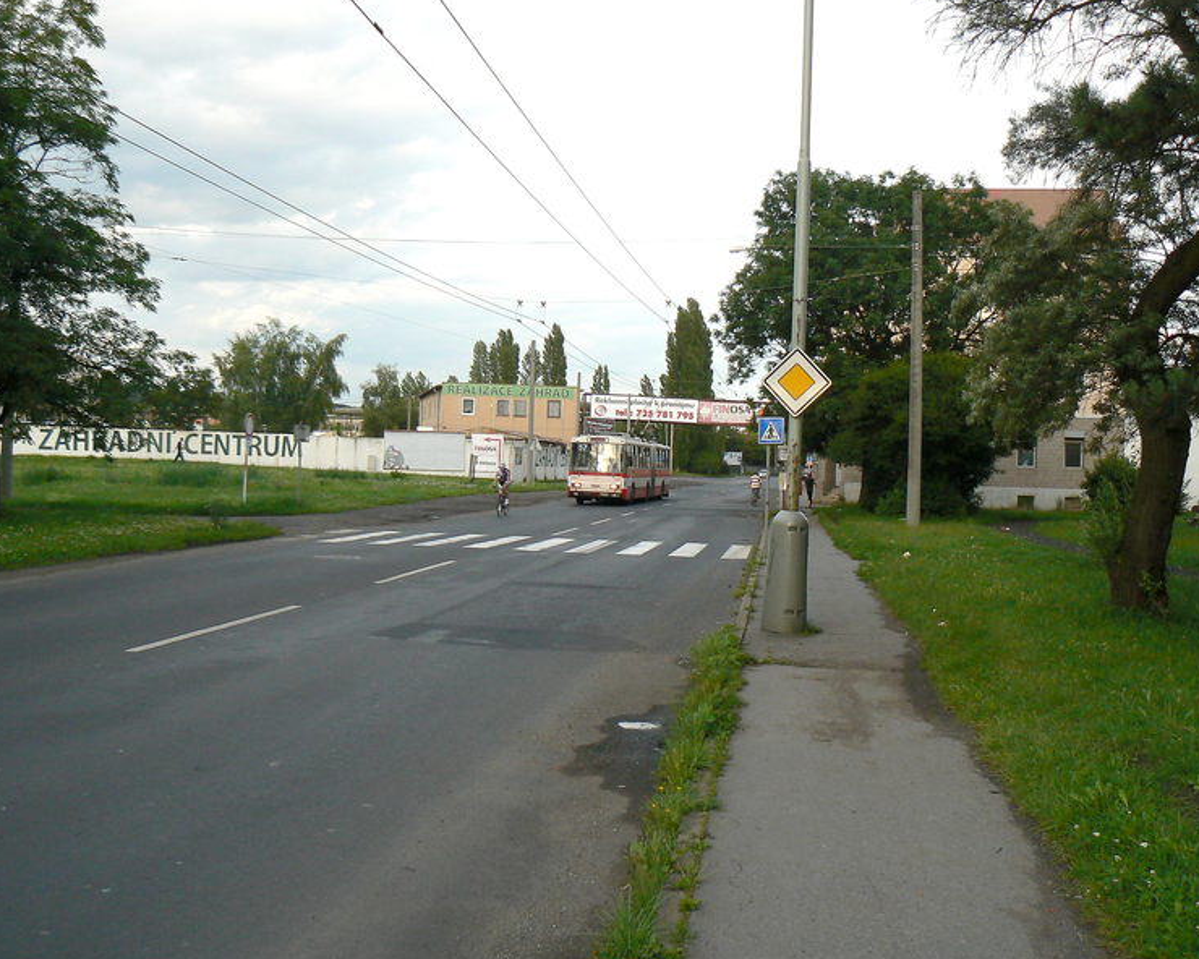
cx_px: 587
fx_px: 1348
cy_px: 478
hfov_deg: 47.9
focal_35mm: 38
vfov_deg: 39.2
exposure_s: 1/640
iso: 100
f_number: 3.6
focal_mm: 6
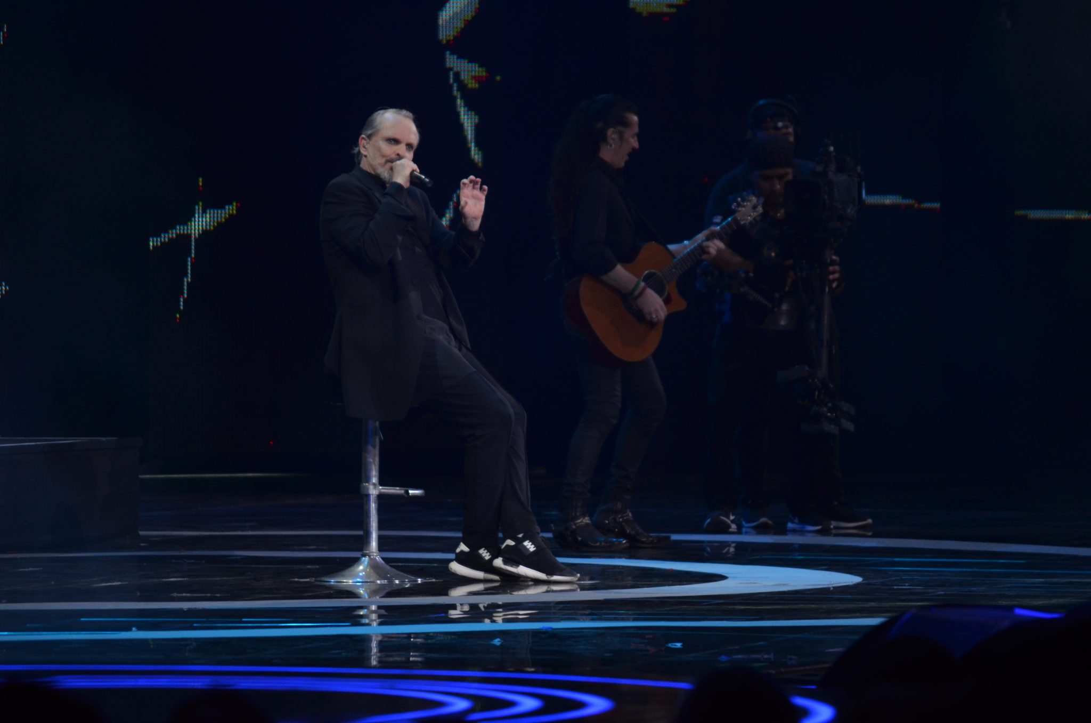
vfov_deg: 4.6
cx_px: 546
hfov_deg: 6.9
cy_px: 362
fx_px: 9072
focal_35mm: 300
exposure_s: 1/160
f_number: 5.6
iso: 1000
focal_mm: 200
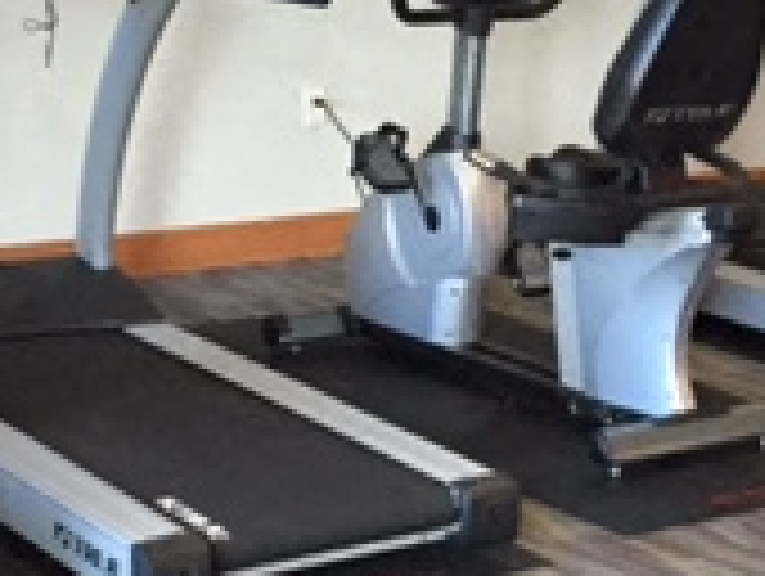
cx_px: 603
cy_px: 68
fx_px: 2412
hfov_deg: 17.9
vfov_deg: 13.5
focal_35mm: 109
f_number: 2.2
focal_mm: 4.15
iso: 160
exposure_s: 1/30
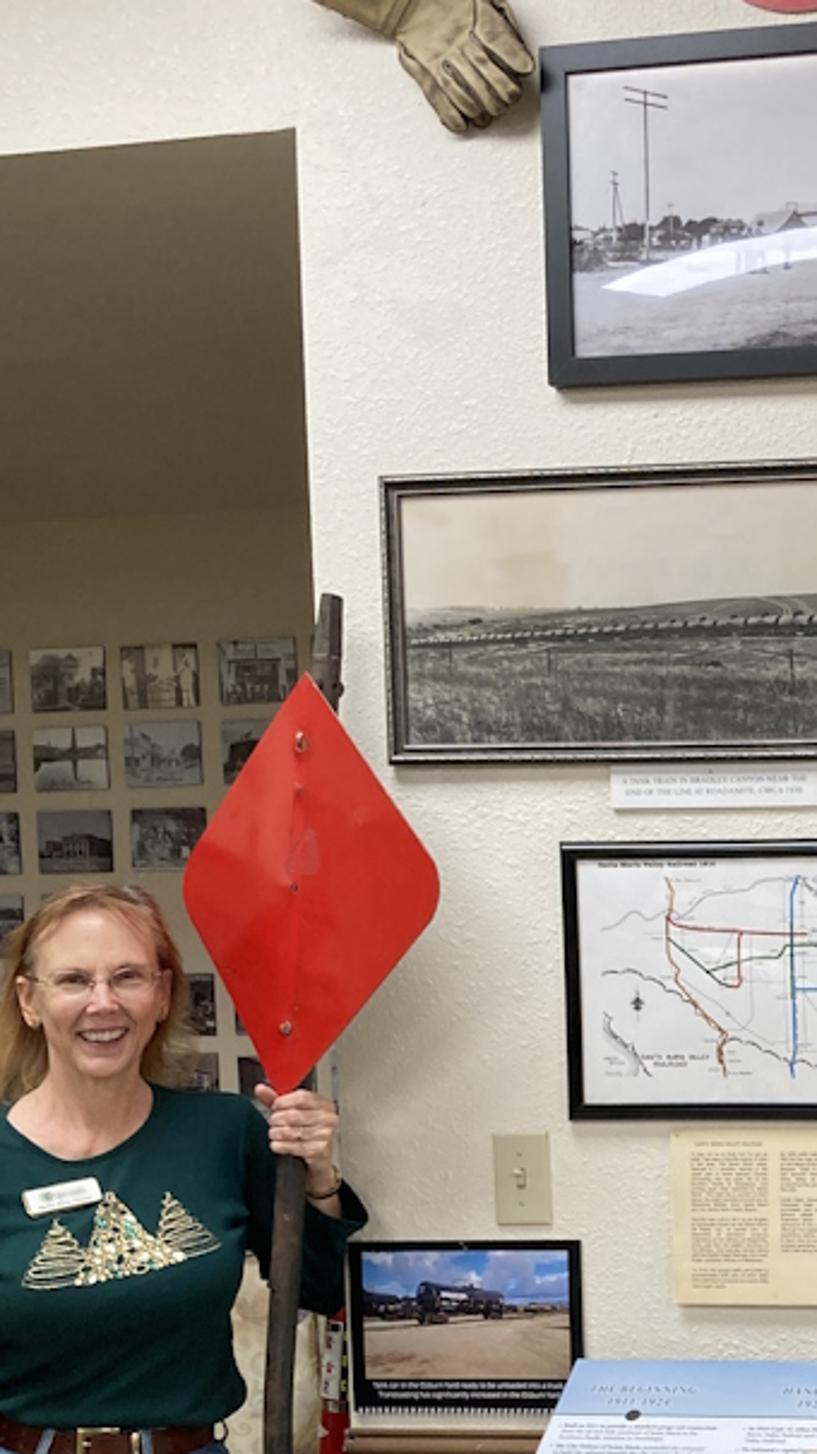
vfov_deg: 33.9
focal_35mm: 61
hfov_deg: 18.8
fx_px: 2351
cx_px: 946
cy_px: 1021
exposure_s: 1/60
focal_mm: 3.99
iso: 80
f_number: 1.8
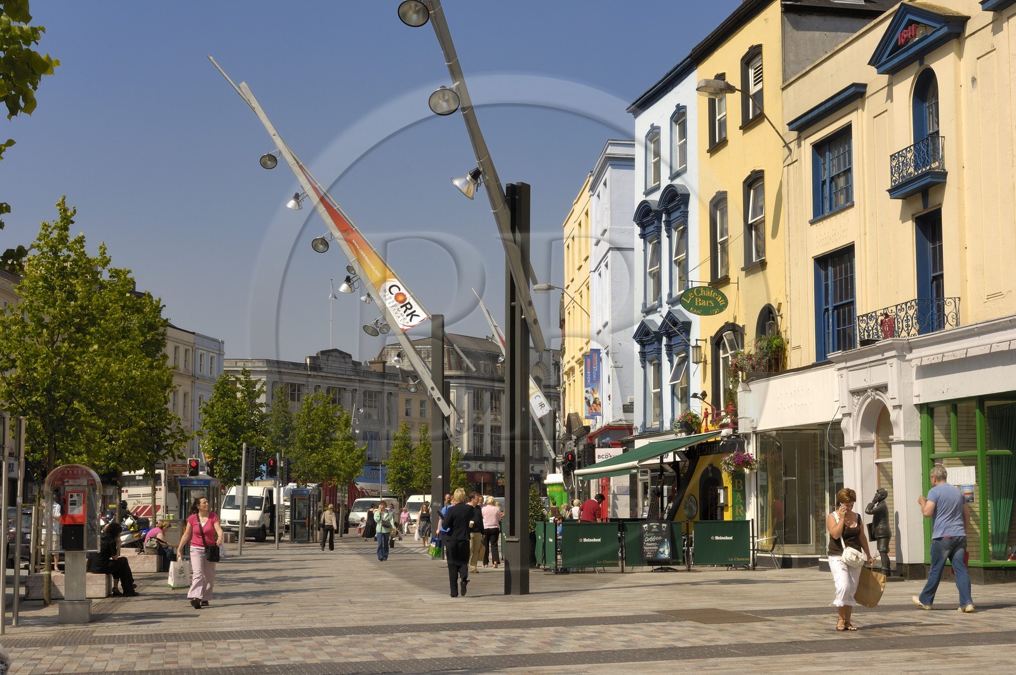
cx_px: 508
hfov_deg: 33.4
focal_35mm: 60
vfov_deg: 22.6
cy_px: 338
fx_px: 1691
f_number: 11
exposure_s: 1/160
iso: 100
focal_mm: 40
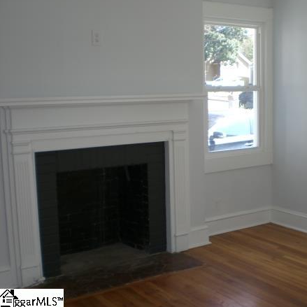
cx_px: 223
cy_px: 142
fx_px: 492
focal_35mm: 49
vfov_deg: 34.7
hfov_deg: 34.1
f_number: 3.1
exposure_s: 1/80
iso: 50
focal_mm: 6.3
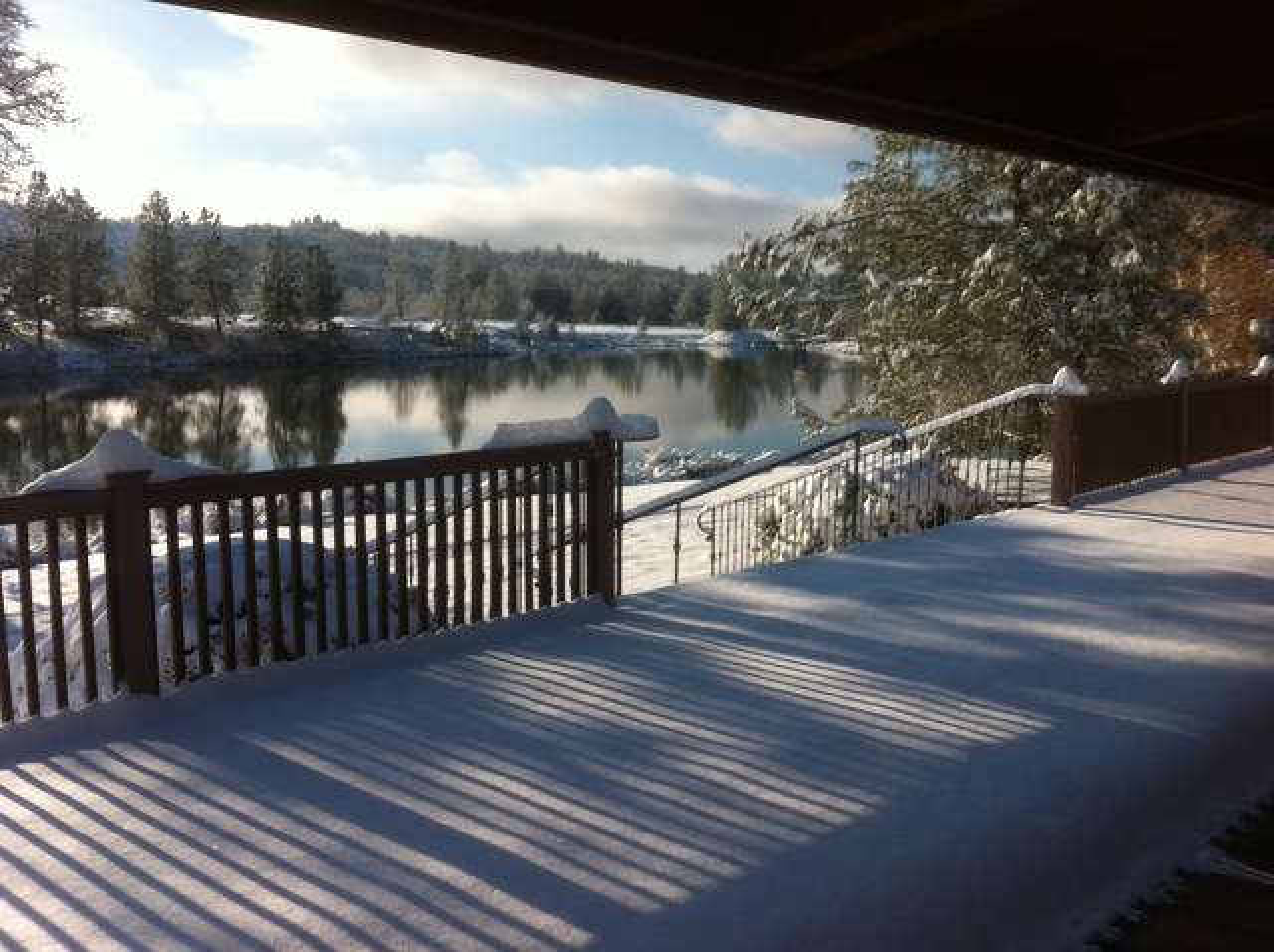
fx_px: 1286
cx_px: 637
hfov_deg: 52.7
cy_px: 476
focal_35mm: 35
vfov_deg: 40.6
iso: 80
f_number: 2.8
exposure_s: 1/1676
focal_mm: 3.85
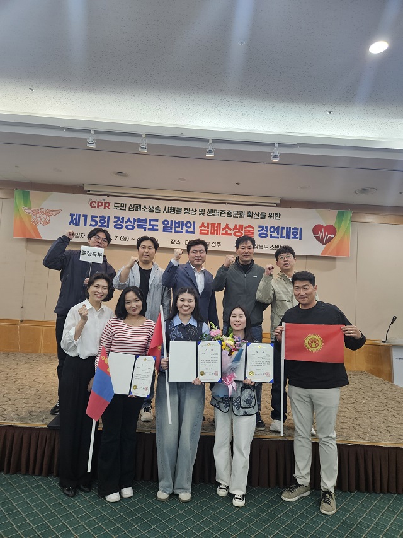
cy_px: 269
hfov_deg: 58.9
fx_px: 357
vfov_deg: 73.9
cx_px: 202
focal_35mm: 23
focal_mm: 5.4
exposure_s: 1/120
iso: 200
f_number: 1.8
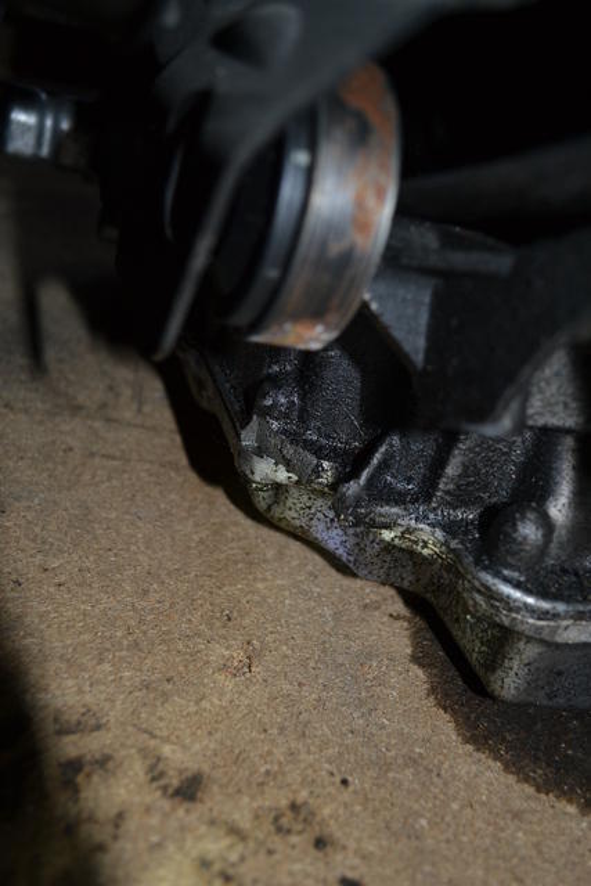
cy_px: 443
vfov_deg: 57.2
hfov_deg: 40.0
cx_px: 296
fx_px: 812
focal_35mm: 33
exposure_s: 1/60
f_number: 3.8
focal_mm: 22
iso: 250
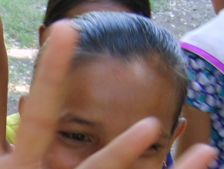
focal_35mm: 123
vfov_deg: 11.7
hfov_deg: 15.3
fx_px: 797
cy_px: 226
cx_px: -56
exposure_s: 1/60
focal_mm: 7.4
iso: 50
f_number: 2.8
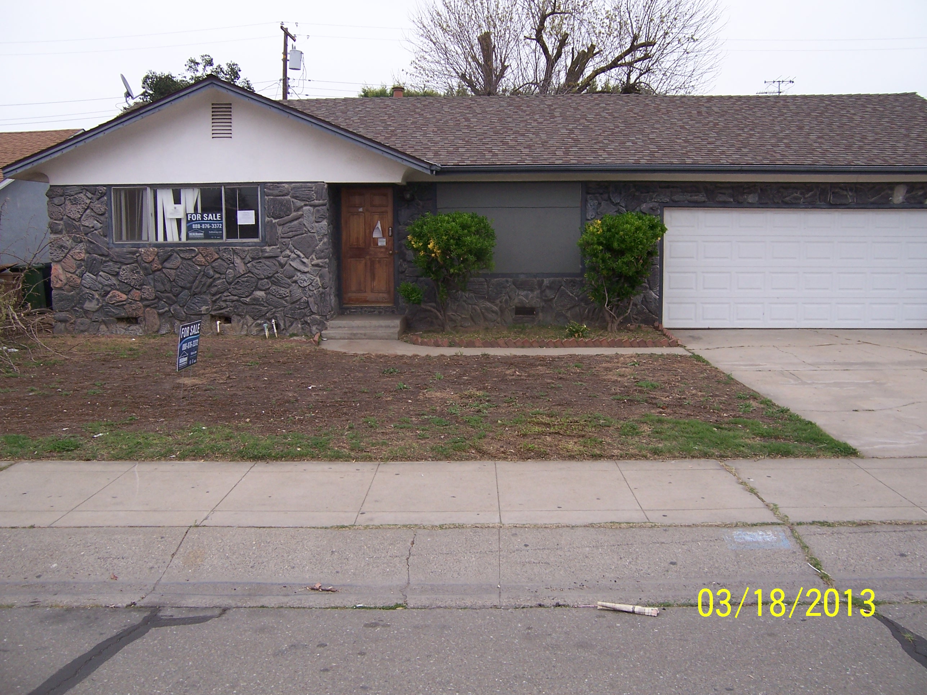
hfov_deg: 55.4
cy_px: 348
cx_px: 464
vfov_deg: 42.9
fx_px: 884
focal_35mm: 33
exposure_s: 1/500
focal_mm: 5.5
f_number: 3.4
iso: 80
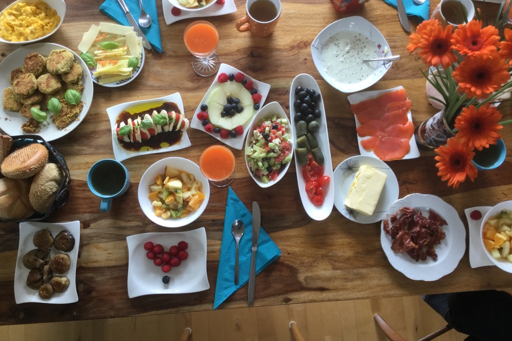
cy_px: 149
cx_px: 252
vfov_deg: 39.9
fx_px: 469
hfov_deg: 57.2
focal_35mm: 33
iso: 25
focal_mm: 3.3
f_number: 2.4
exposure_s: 1/33
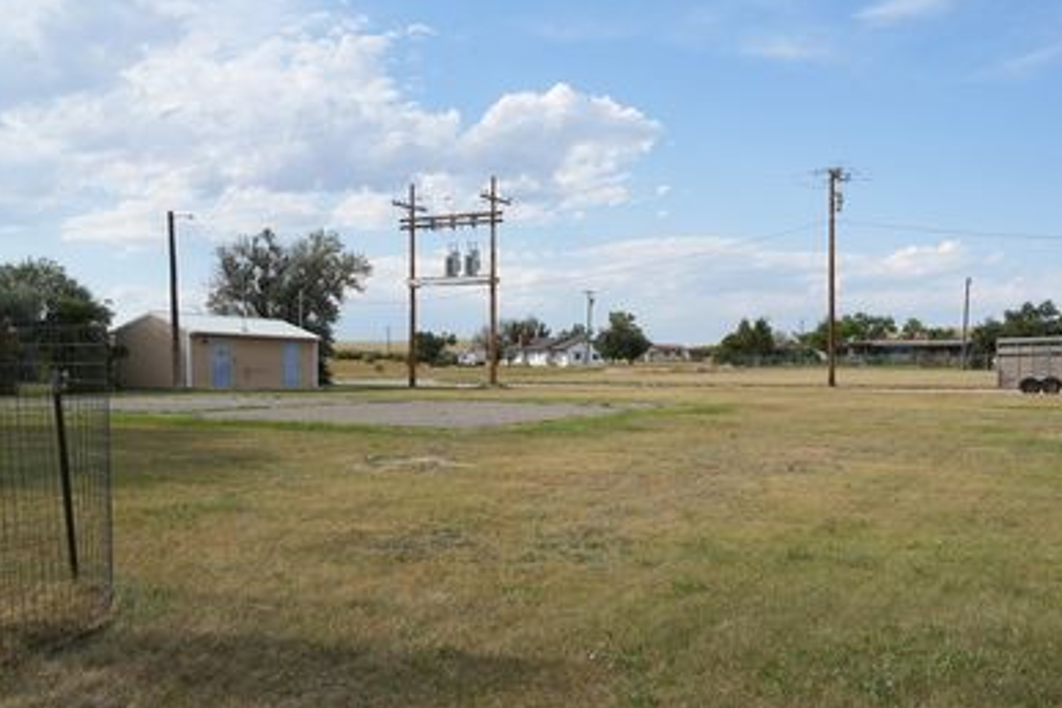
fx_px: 914
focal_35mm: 31
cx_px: 659
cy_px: 405
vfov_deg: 42.2
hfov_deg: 59.6
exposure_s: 1/160
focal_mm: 24
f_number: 8
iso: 100
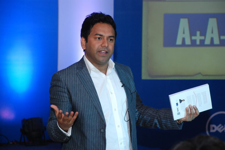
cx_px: 112
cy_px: 75
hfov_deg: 14.4
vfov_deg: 9.7
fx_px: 891
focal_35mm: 142
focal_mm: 95
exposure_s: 1/100
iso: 640
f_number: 6.3
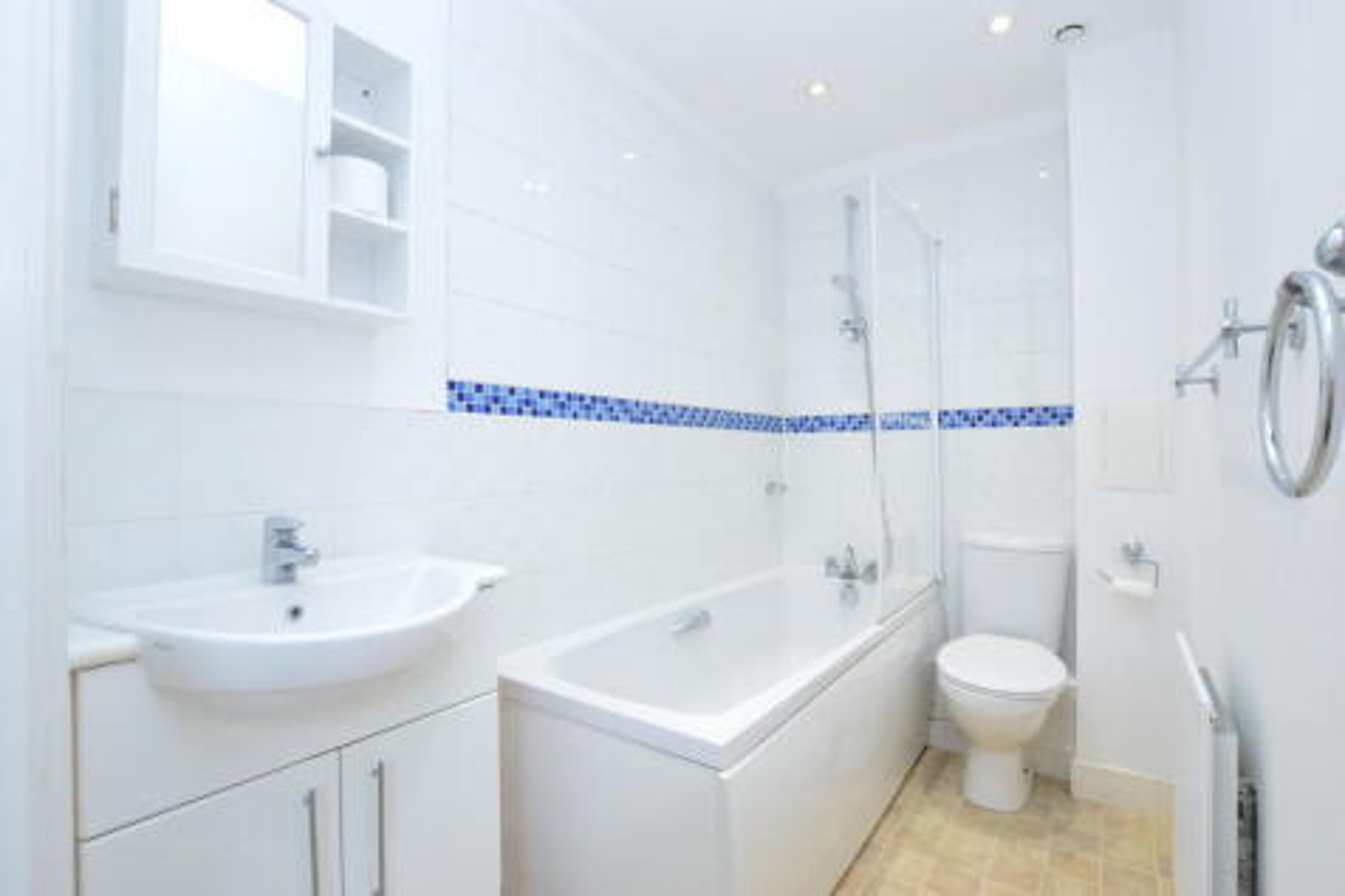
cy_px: 448
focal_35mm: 15
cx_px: 672
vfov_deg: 77.3
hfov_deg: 100.4
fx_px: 560
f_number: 11
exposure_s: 1/15
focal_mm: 10
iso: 1000
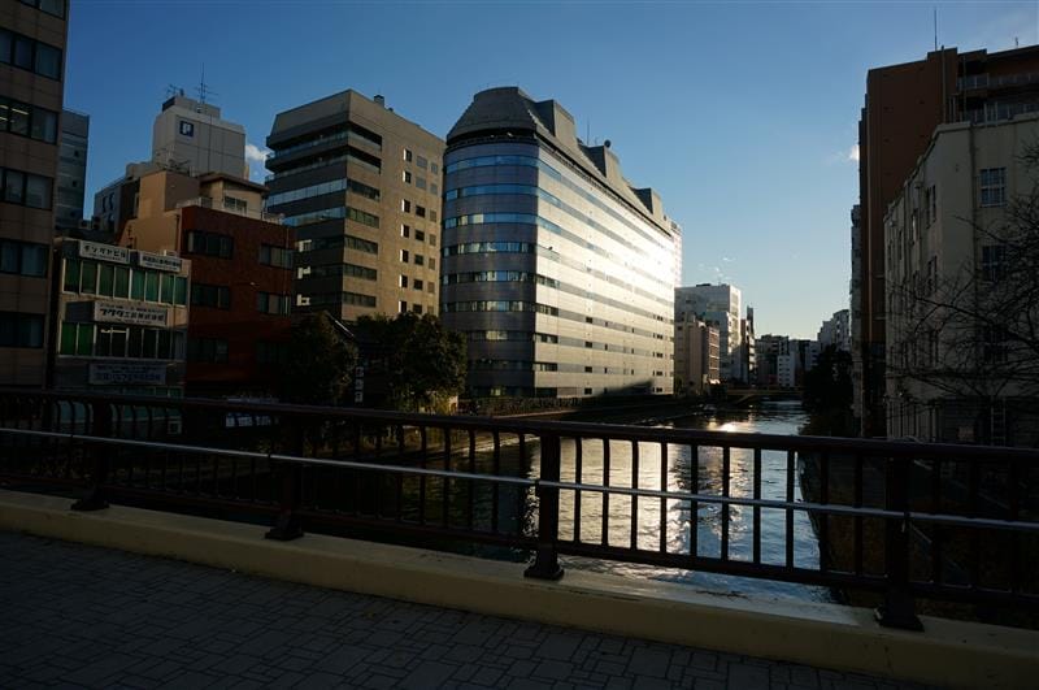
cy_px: 345
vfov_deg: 53.0
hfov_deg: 73.8
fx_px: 692
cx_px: 520
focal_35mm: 24
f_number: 8
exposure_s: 1/400
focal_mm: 16
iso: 100
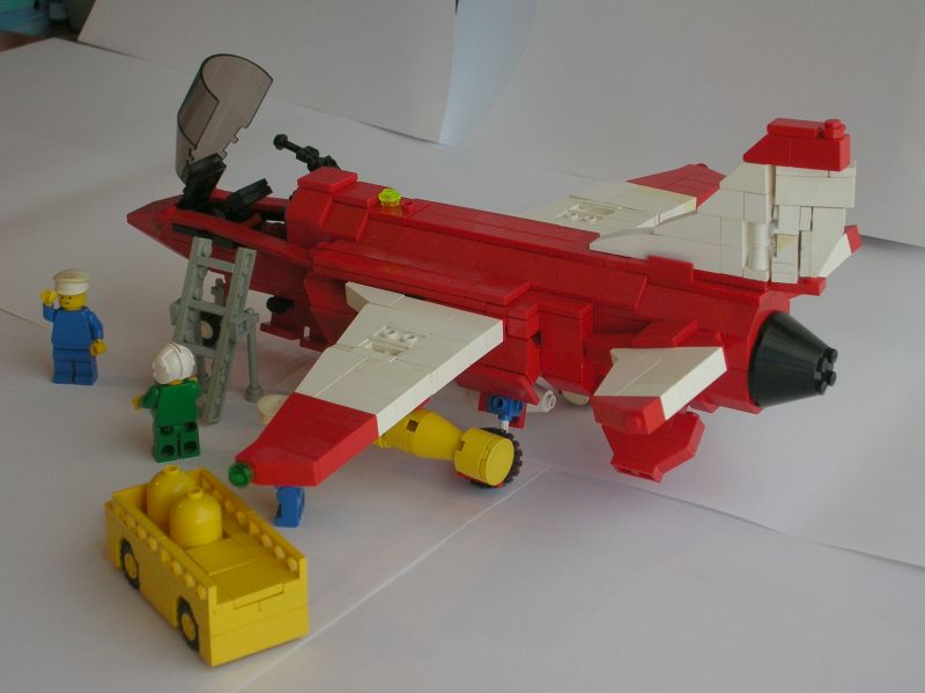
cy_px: 346
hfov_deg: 26.3
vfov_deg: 19.9
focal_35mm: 74
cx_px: 462
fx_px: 1976
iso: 50
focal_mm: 12.3
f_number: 4
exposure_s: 1/8.4
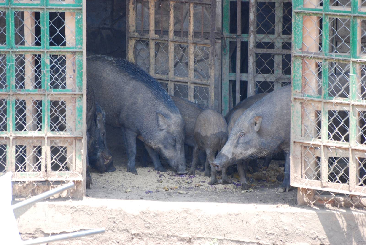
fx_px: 3359
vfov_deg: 4.2
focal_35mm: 330
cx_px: 183
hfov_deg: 6.2
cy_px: 122
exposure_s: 1/160
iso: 400
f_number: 5.3
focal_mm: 220
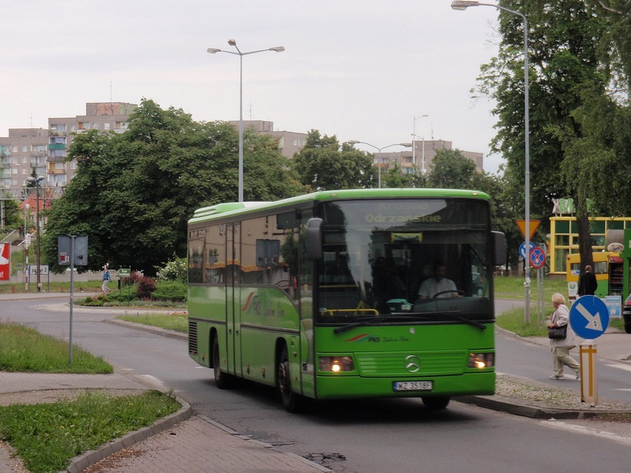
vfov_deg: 14.8
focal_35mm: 100
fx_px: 1823
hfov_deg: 19.6
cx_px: 316
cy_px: 236
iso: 64
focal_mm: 17.88
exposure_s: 1/125
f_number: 5.3
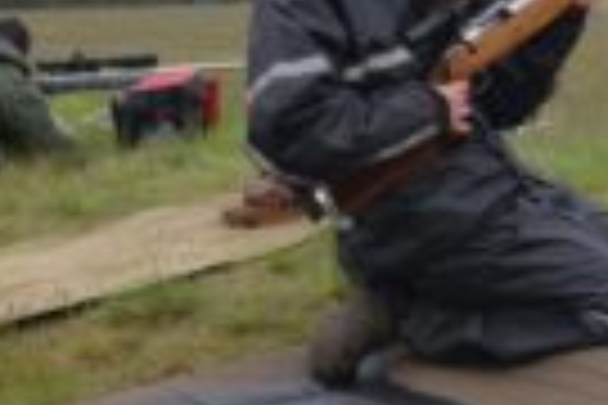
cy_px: 22
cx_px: 486
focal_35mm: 97
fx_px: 1638
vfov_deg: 13.9
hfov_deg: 20.8
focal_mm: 29
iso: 800
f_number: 11
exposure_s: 1/500
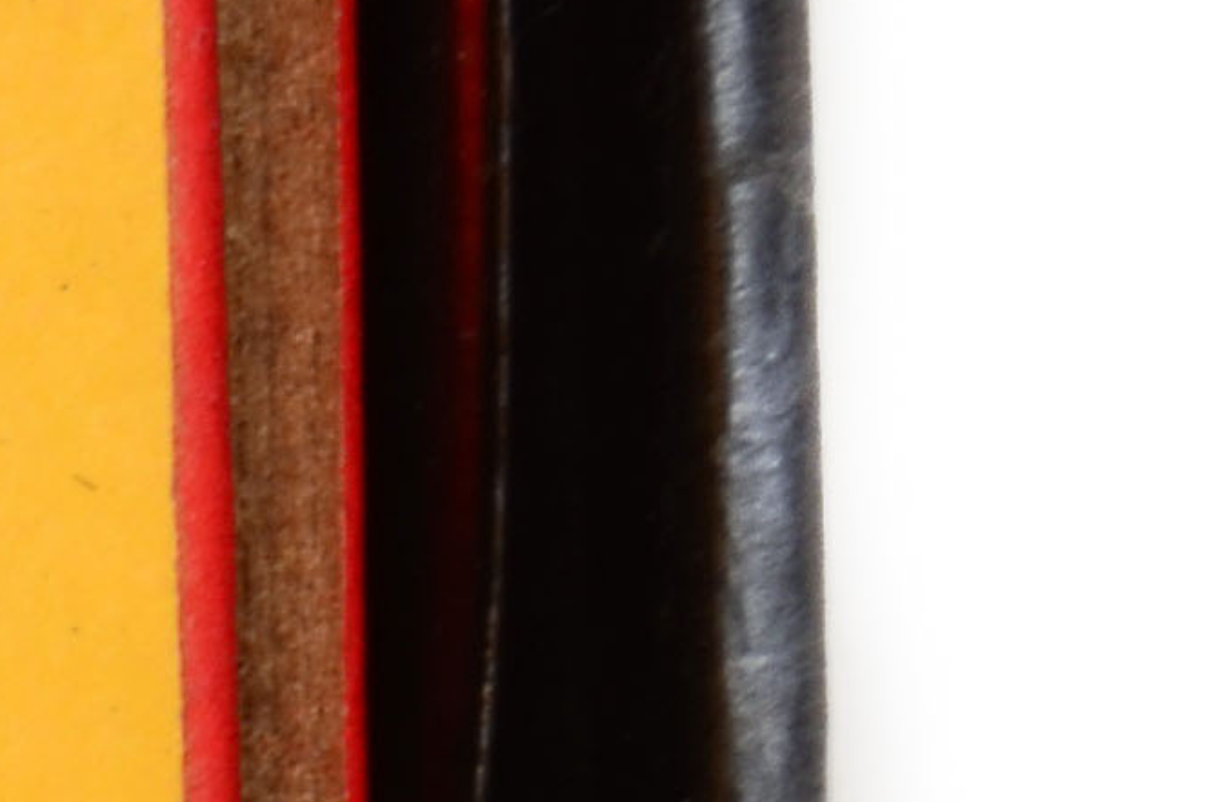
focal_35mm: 611
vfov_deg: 2.2
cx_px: -3195
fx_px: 20499
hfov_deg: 3.3
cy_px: 2417
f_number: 20
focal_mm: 55
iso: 100
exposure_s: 1/160
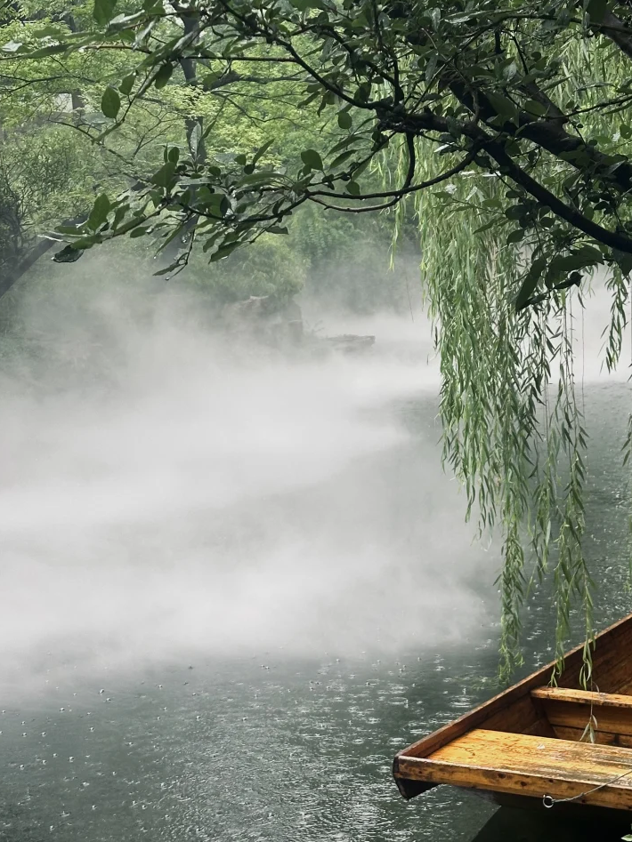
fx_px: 1777
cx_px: 412
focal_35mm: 73
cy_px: 401
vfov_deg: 26.7
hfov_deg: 20.1
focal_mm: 6.86
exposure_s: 1/121
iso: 64
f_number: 1.78
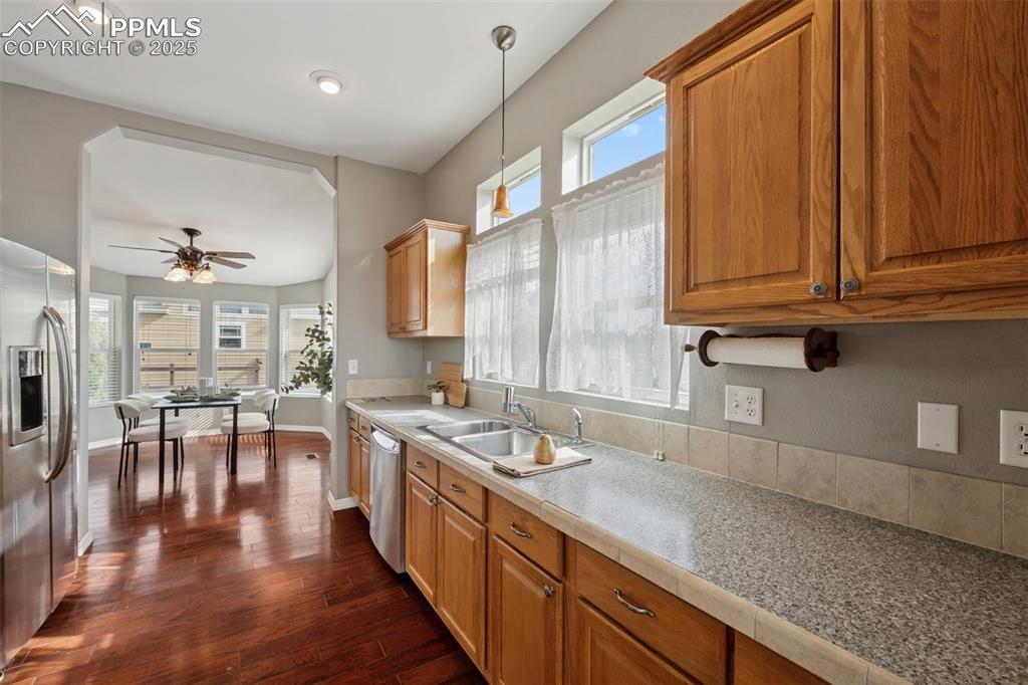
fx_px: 428
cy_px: 342
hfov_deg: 100.4
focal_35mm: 15
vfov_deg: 77.3
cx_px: 514
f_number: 11
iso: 800
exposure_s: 1/100
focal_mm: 15
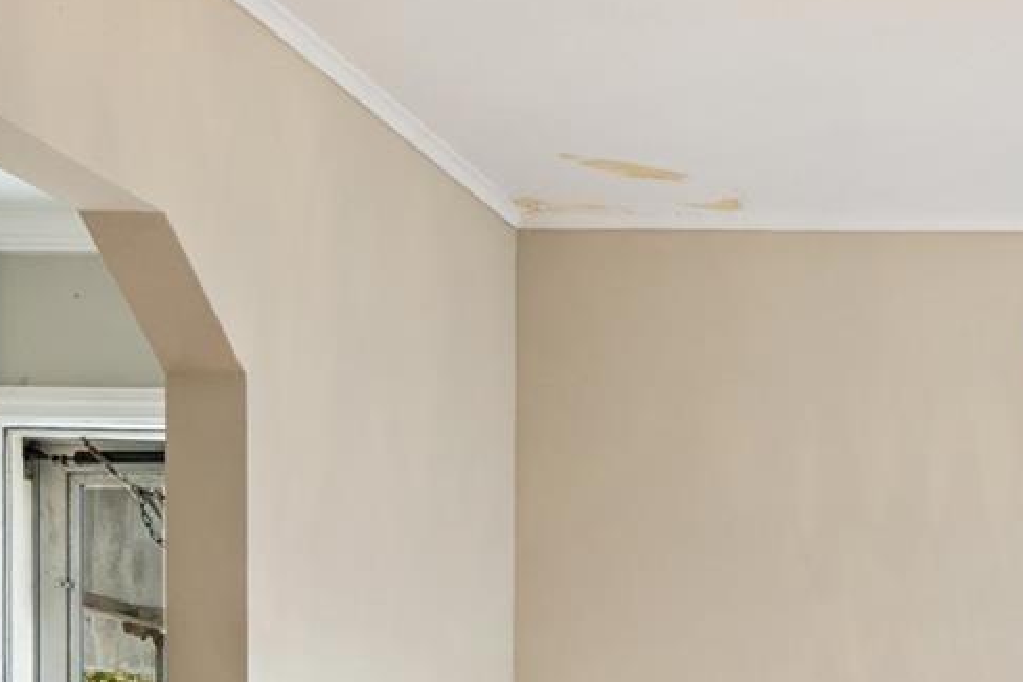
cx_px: 1308
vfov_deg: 19.3
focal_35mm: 67
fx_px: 1904
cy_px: 777
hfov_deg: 26.0
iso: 250
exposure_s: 1/10
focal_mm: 16
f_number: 6.3
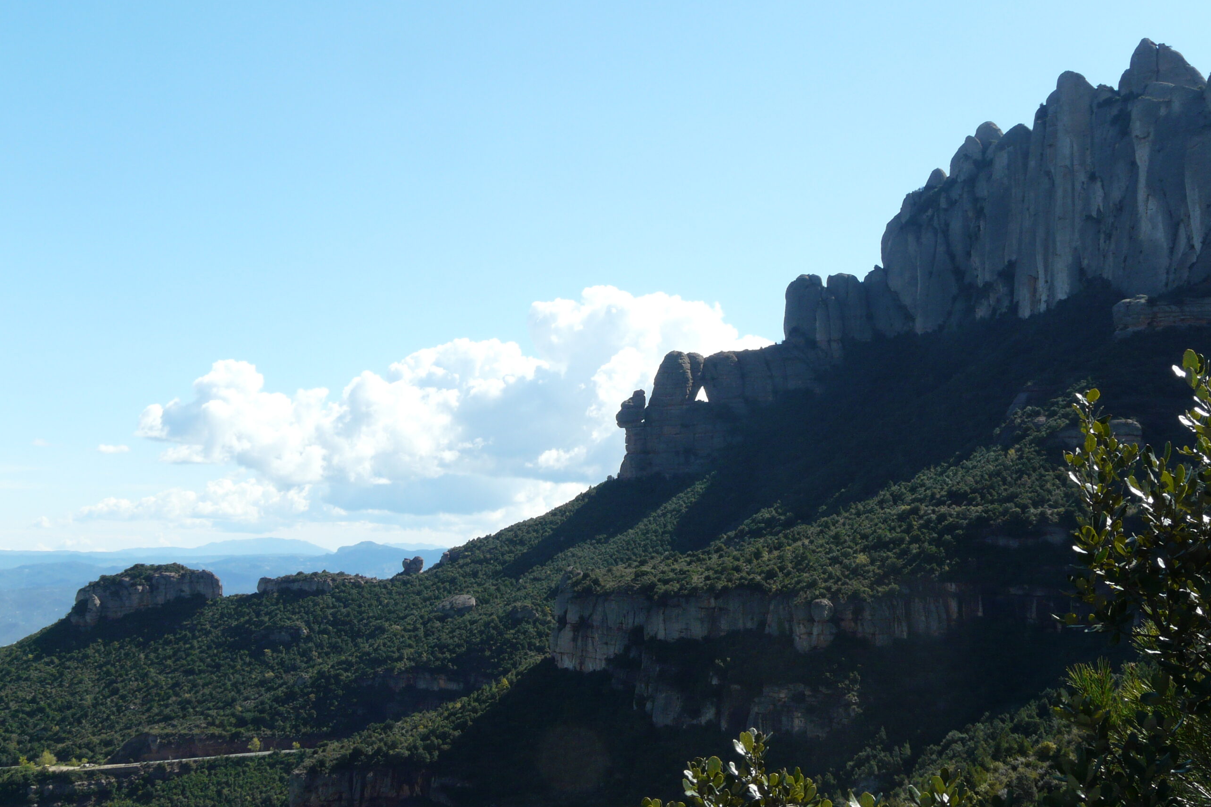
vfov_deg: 27.0
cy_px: 387
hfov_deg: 39.6
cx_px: 606
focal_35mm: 50
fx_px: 1682
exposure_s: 1/400
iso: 100
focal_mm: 7.9
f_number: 5.6
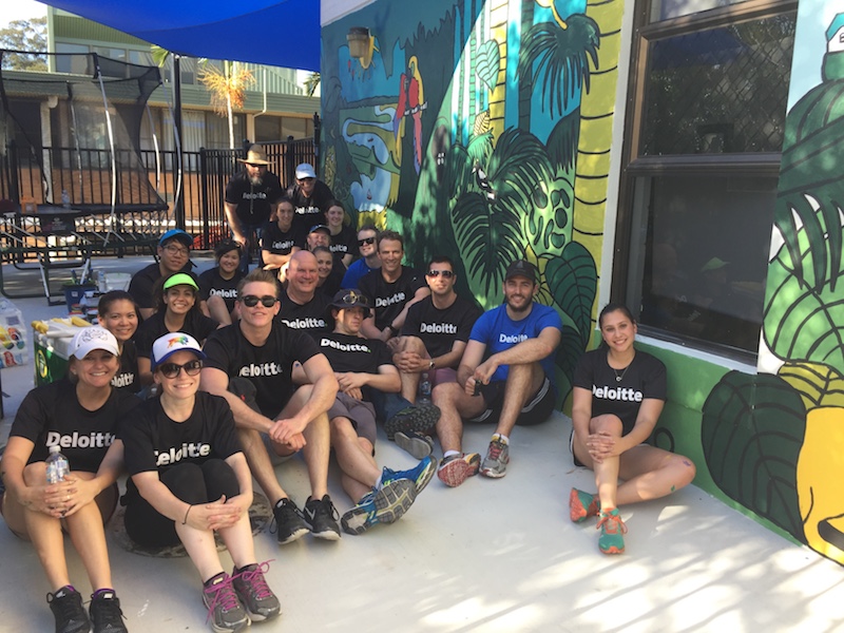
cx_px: 422
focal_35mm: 29
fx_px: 707
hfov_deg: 61.7
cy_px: 316
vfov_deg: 48.2
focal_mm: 4.15
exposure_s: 1/260
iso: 32
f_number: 2.2
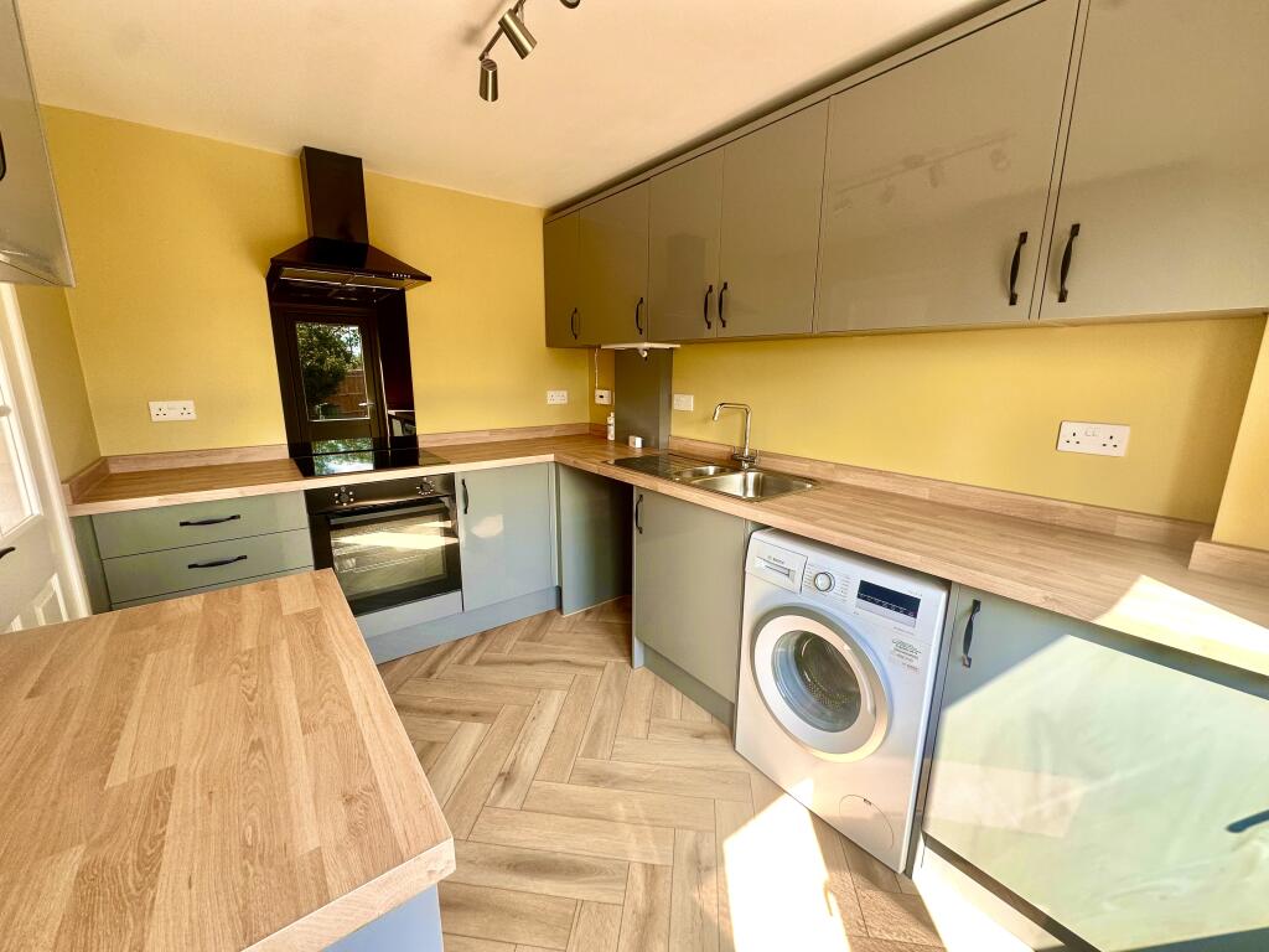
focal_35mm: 14
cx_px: 634
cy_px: 476
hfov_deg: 102.1
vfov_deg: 85.7
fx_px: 513
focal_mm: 2.22
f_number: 2.2
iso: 50
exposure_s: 1/99
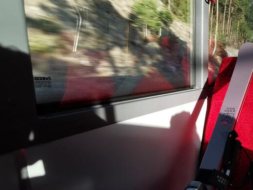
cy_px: 108
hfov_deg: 46.1
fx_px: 249
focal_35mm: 34
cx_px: 248
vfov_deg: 41.8
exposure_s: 1/50
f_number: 2.2
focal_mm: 2.26
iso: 50
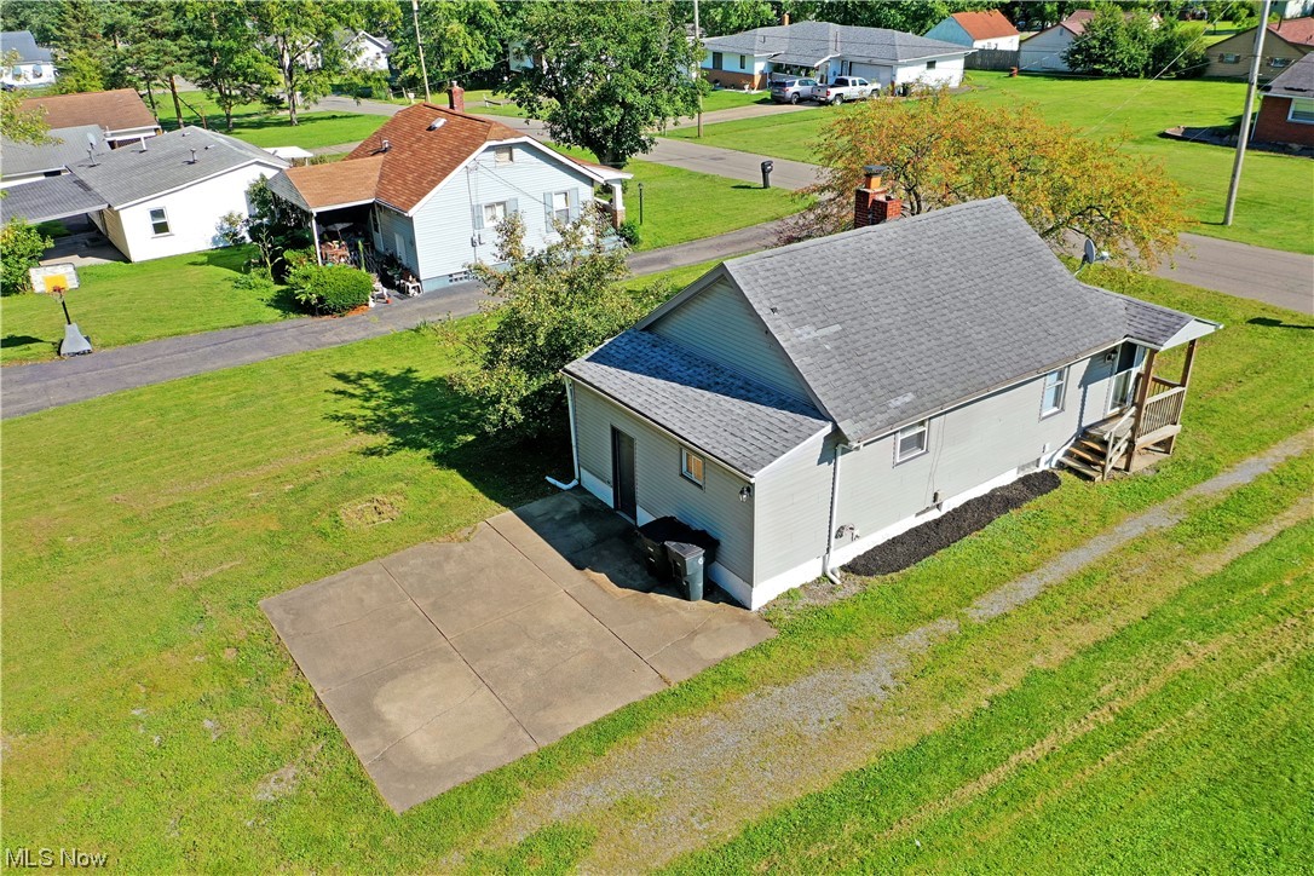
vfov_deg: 46.4
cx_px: 657
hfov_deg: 65.5
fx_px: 1022
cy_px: 438
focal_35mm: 28
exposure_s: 1/120
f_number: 4
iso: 100
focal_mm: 10.26
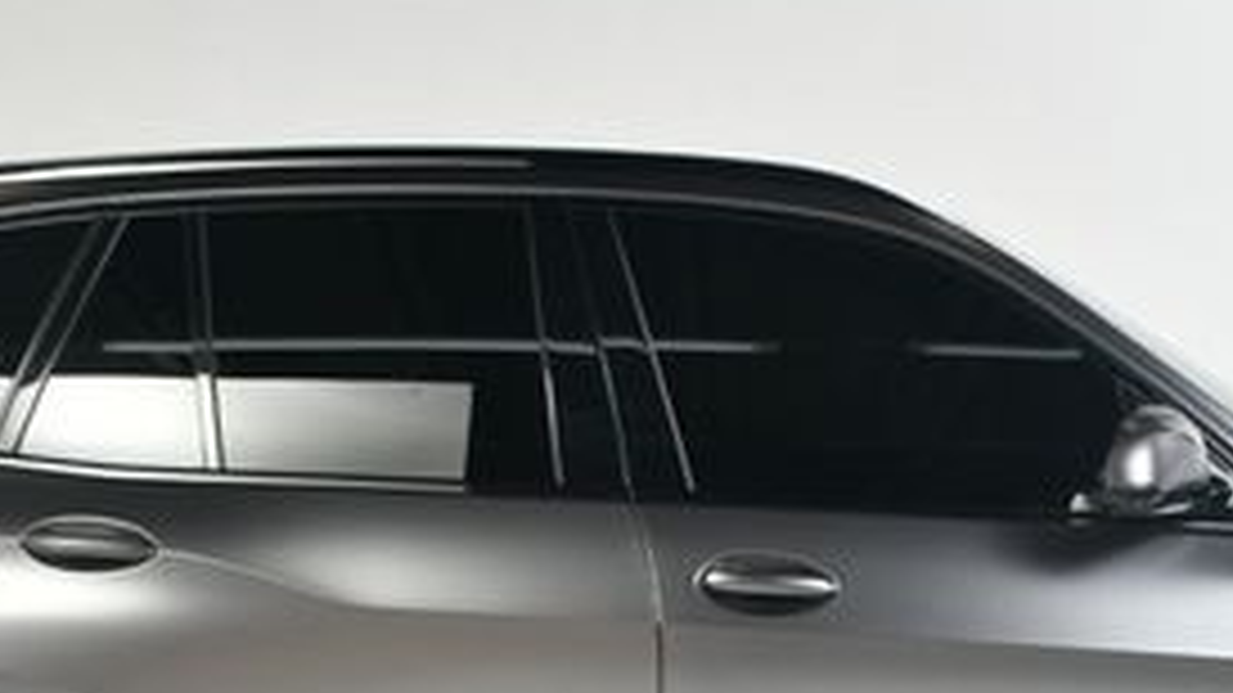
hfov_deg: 31.8
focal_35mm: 66
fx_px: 2157
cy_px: 752
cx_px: 752
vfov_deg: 17.7
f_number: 9
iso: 100
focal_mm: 18
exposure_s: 1/160
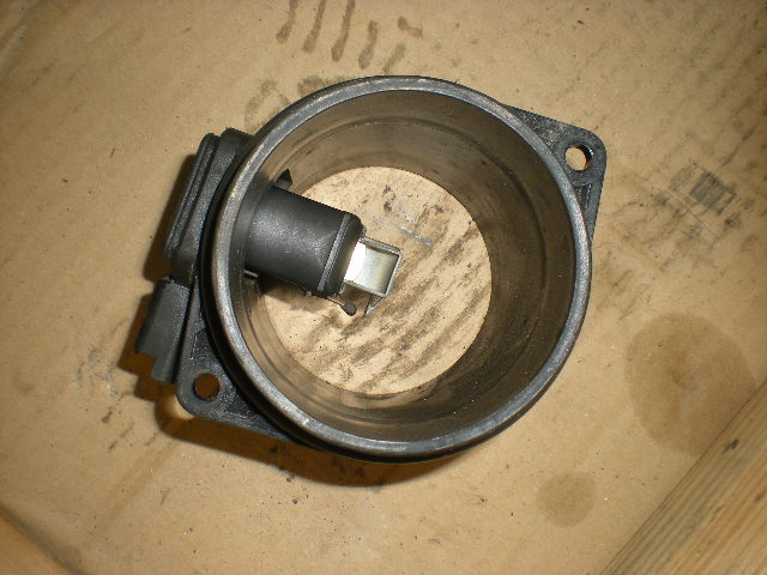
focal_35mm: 38
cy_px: 288
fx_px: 842
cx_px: 384
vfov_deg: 37.7
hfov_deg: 49.0
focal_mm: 6.3
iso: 64
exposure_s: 1/60
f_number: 4.6
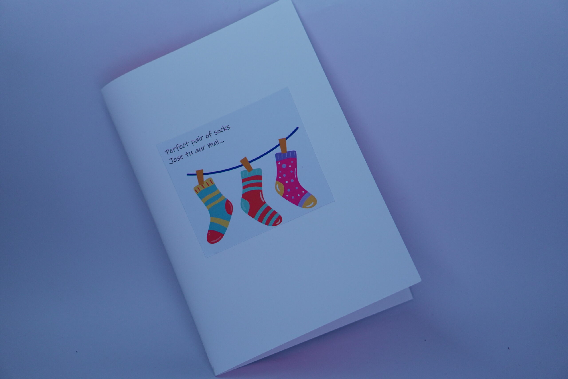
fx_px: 1183
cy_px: 190
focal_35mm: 75
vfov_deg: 18.2
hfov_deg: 27.0
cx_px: 284
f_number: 1.8
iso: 500
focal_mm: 50
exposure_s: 1/4000
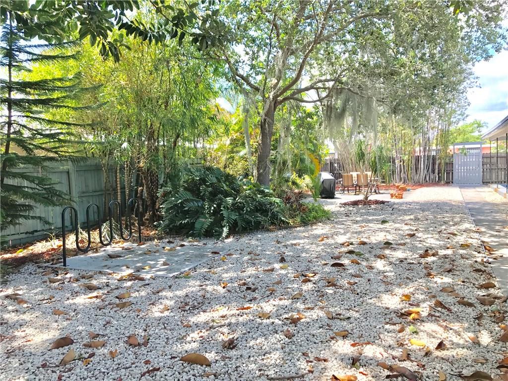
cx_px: 254
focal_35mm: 28
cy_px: 190
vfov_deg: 49.7
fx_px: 411
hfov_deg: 63.4
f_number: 1.8
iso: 20
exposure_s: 1/431
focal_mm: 3.99
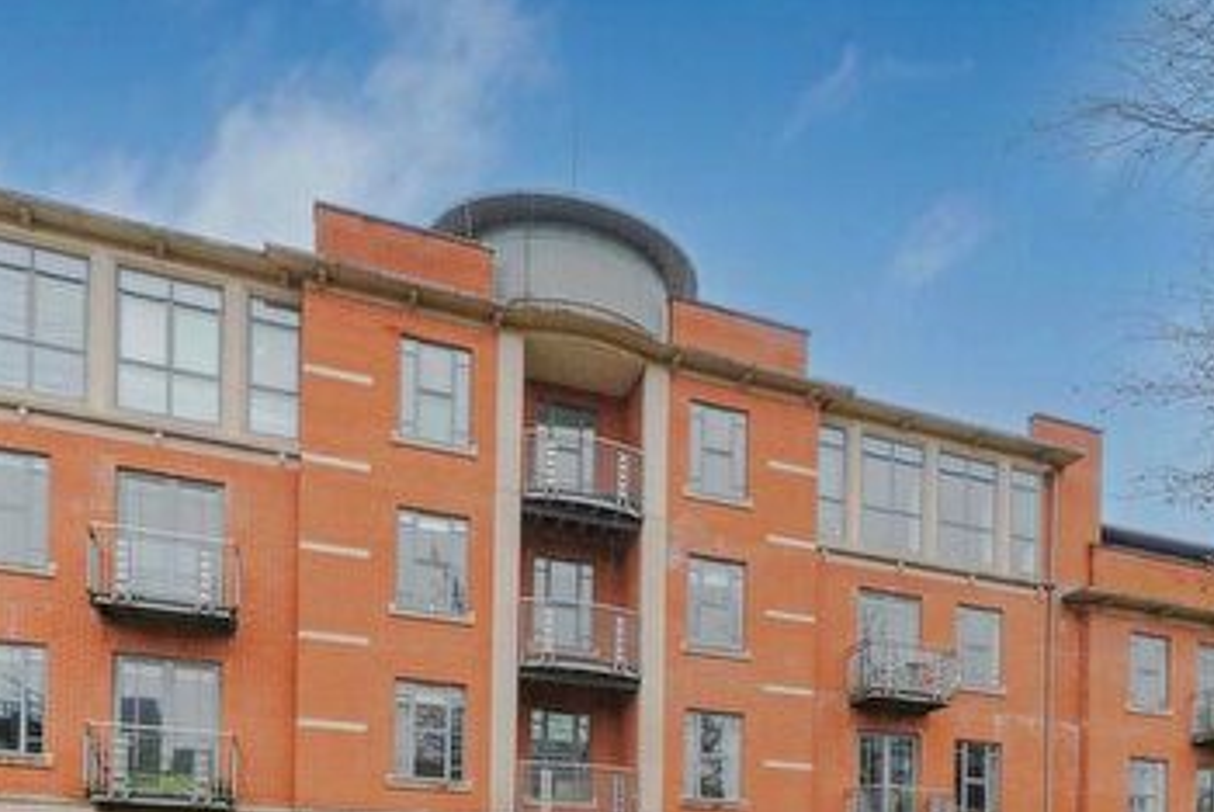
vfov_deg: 44.5
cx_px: 860
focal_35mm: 28
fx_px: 945
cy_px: 637
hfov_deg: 62.8
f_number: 6.7
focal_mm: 14
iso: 500
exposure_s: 1/90
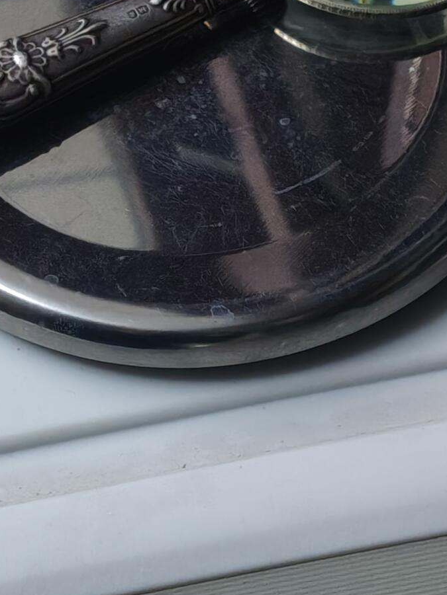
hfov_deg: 14.5
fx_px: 1756
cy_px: 374
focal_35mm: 102
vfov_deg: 19.2
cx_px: 177
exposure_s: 1/100
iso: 1169
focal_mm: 4.84
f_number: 1.88
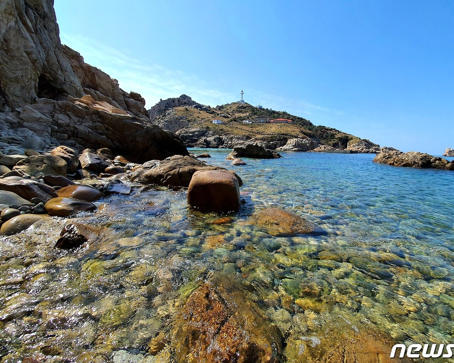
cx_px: 244
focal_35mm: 14
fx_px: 188
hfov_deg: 100.5
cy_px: 182
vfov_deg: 88.0
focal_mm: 1.8
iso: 50
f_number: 2.2
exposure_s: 1/1111
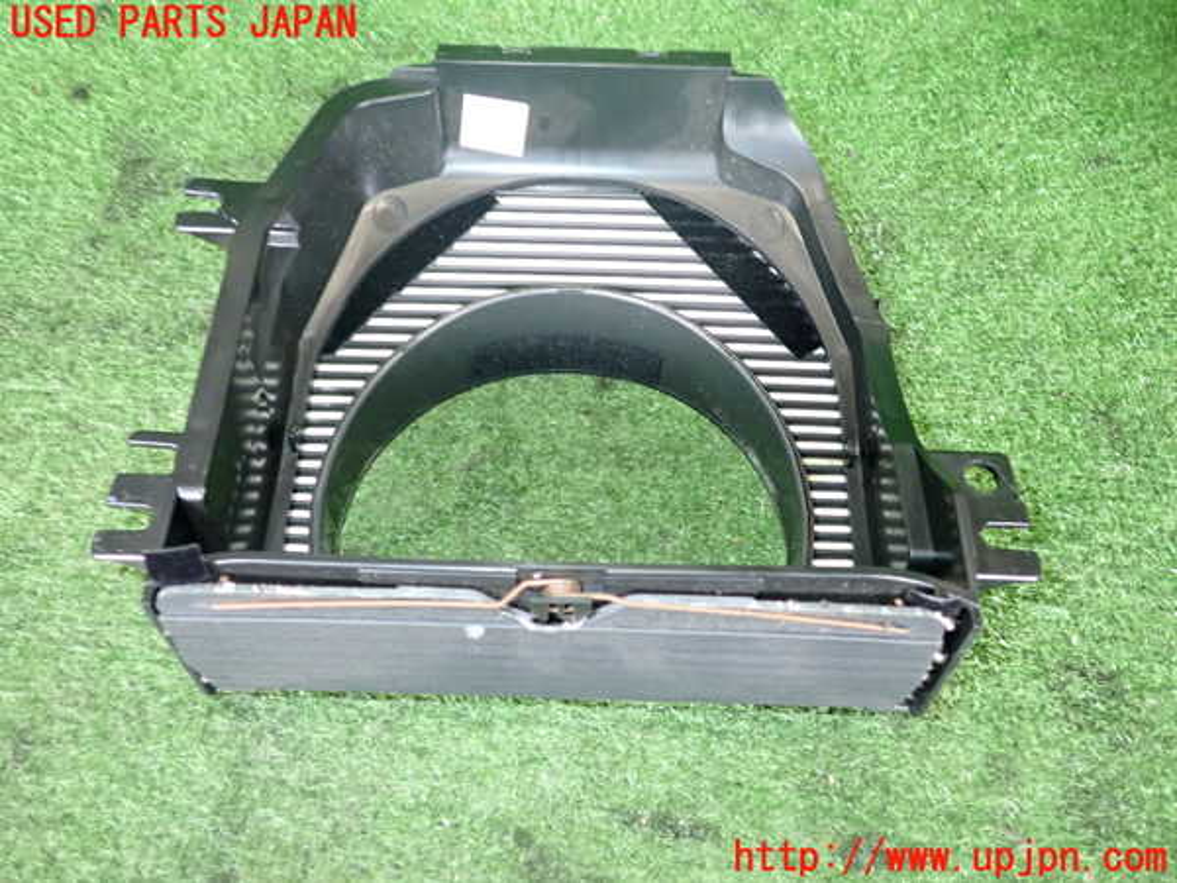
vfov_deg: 49.7
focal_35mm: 28
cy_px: 442
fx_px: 952
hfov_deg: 63.4
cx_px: 588
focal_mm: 5.05
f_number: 2.2
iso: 640
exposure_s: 1/30
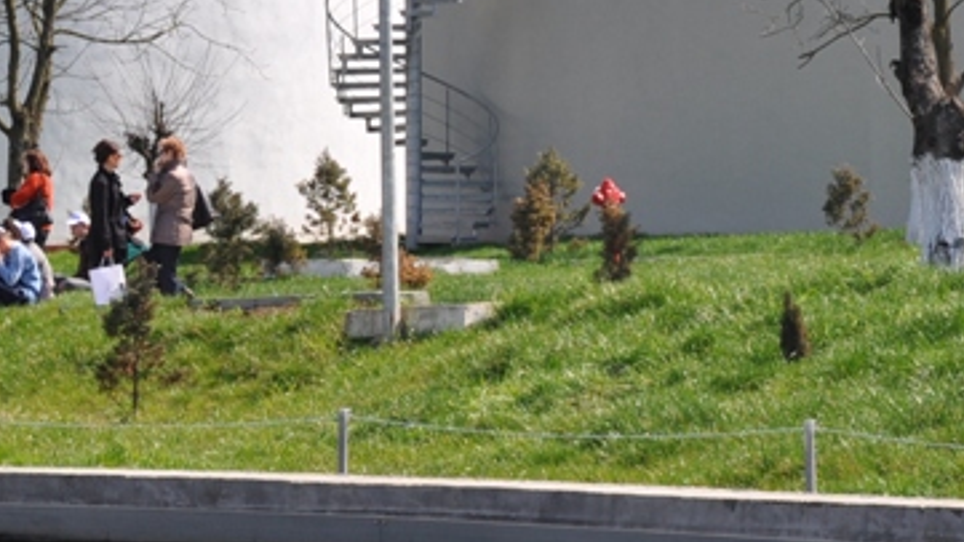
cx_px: -235
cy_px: 112
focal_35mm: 276
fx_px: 7054
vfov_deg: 4.4
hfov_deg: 7.7
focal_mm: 62
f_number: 9
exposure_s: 1/320
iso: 200
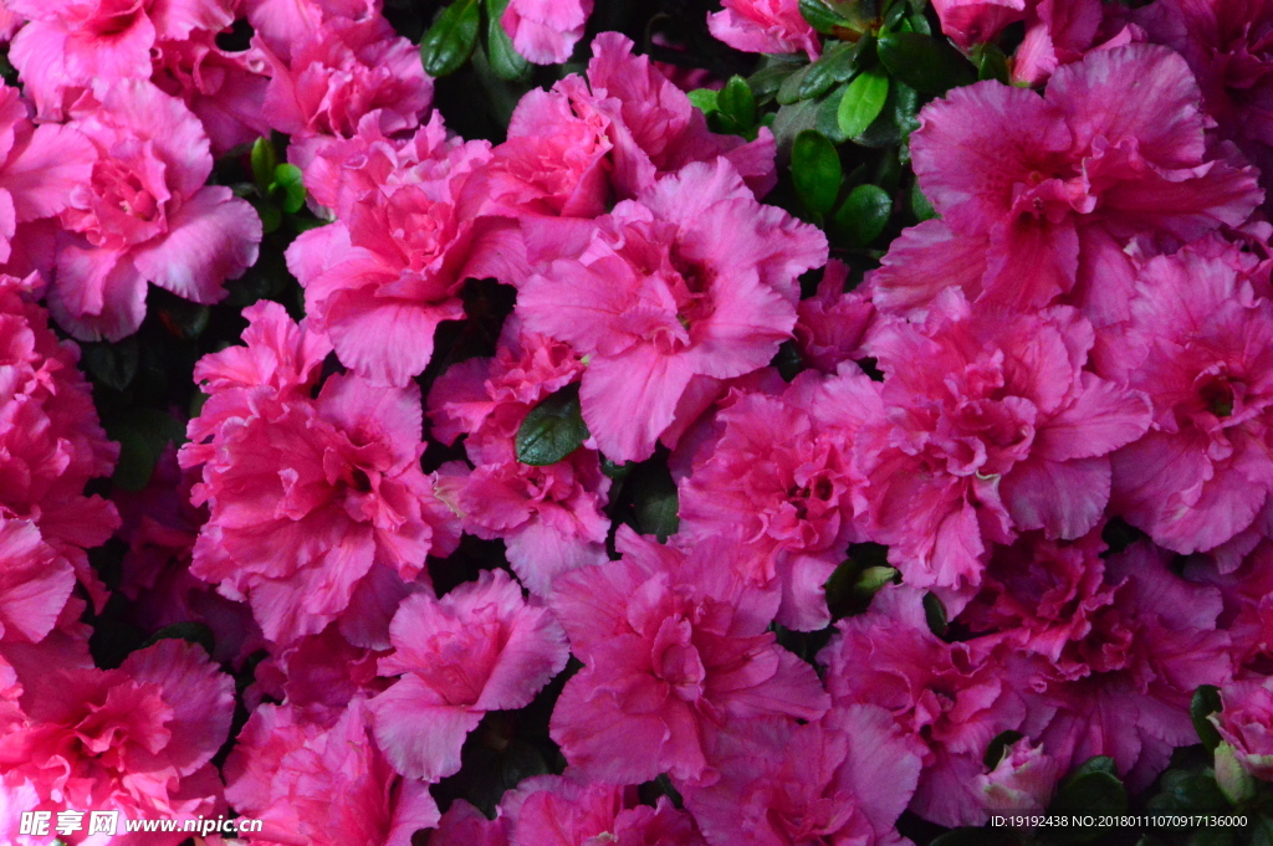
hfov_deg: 4.6
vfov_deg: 3.1
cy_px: 423
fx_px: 15899
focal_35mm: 450
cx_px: 636
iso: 5600
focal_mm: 300
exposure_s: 1/250
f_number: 20
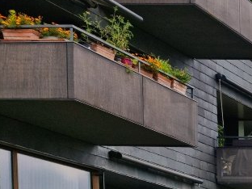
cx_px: 591
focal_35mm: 123
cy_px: 370
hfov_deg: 12.7
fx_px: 895
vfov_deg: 11.0
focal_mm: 6.7
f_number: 1.8
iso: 50
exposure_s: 1/588
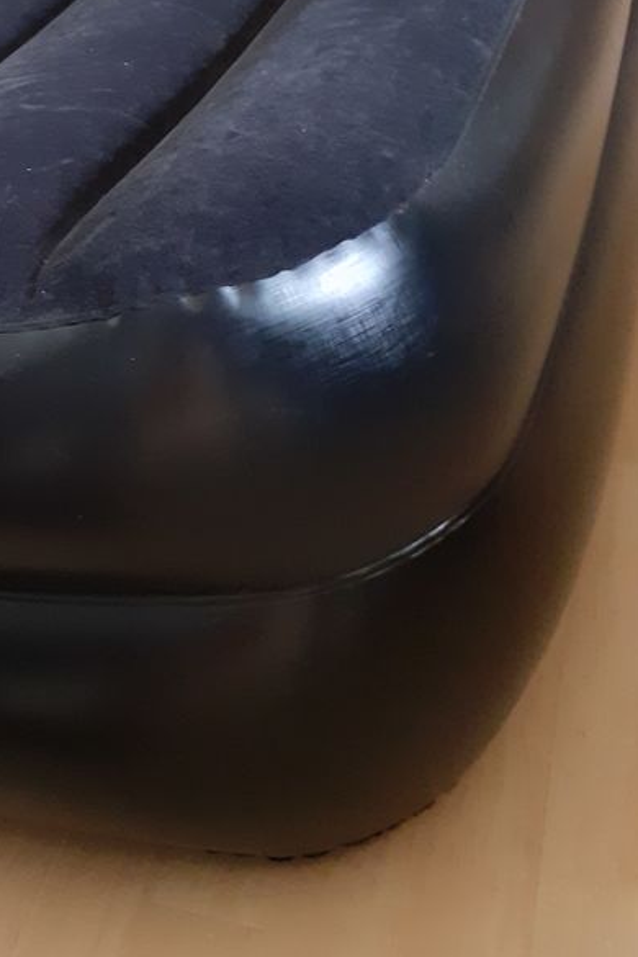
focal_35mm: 48
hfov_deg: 26.8
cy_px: 155
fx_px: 1276
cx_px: 31
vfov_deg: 39.1
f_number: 1.9
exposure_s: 1/25
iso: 320
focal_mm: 3.6
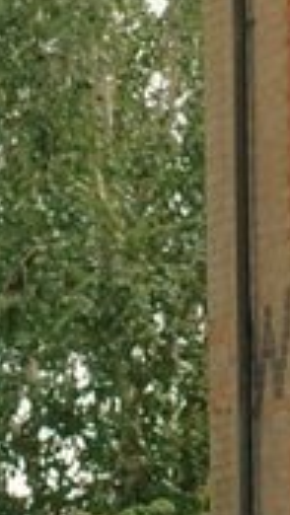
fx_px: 4930
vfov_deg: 6.0
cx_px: 145
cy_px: -36
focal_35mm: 361
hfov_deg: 3.4
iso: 200
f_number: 5.6
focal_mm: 18.3
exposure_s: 1/800
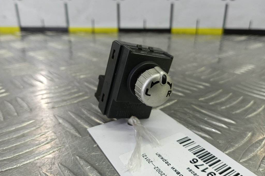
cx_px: 132
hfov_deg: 73.8
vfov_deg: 53.1
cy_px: 82
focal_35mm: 24
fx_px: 177
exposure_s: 1/50
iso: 106
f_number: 1.6
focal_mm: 4.11
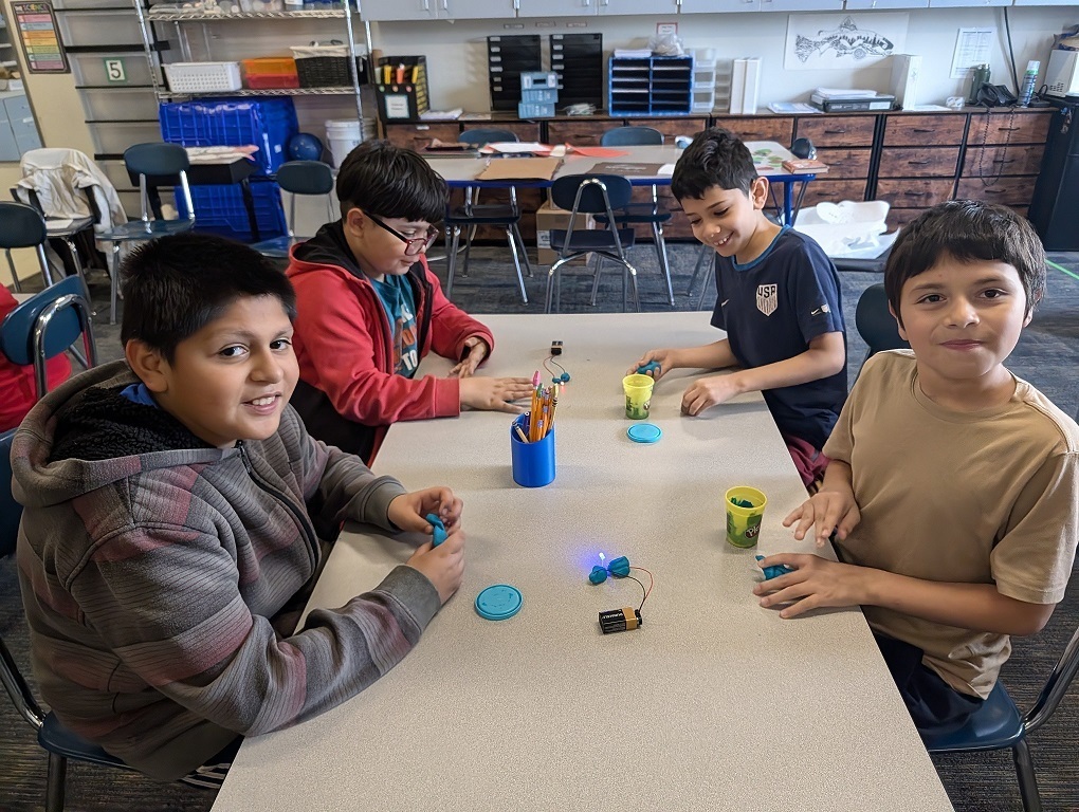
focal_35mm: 24
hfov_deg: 71.5
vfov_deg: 56.9
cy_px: 406
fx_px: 749
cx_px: 540
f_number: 1.68
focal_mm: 6.9
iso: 1612
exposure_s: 1/301
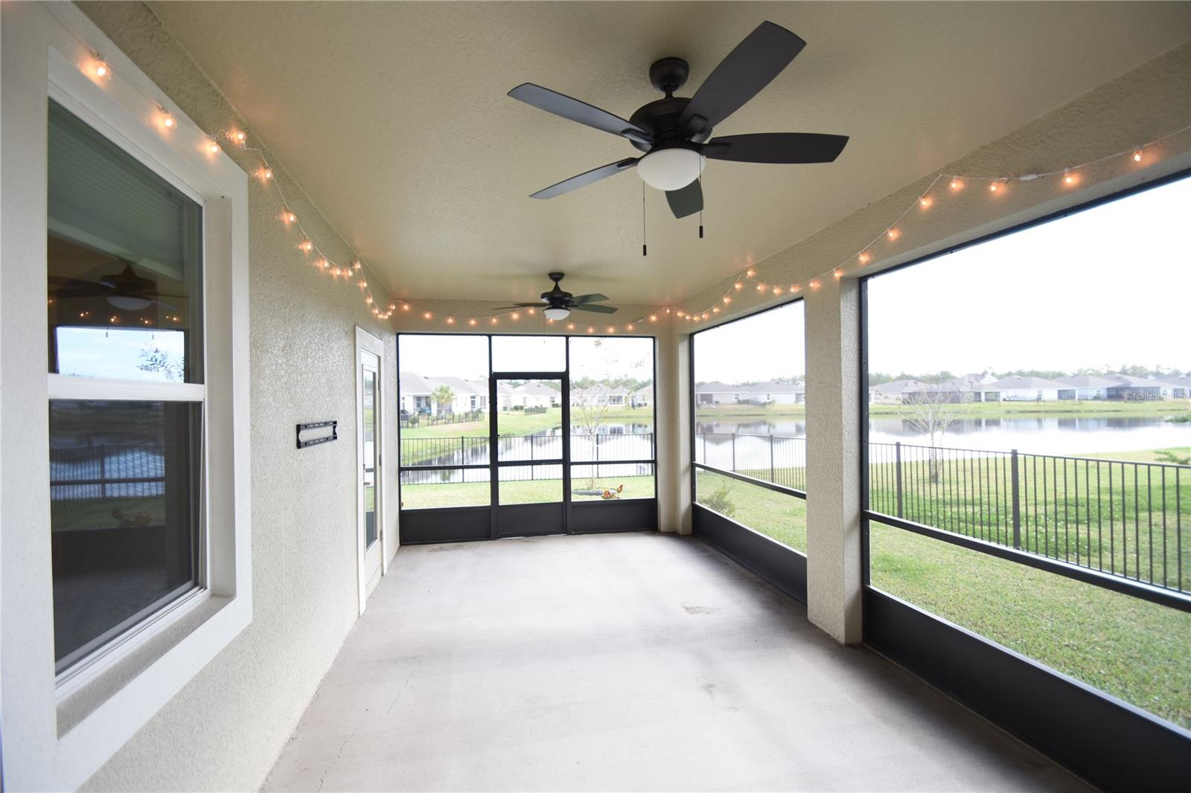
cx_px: 596
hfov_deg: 100.4
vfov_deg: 77.3
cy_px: 396
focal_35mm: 15
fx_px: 496
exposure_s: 1/60
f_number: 4
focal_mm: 10
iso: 100
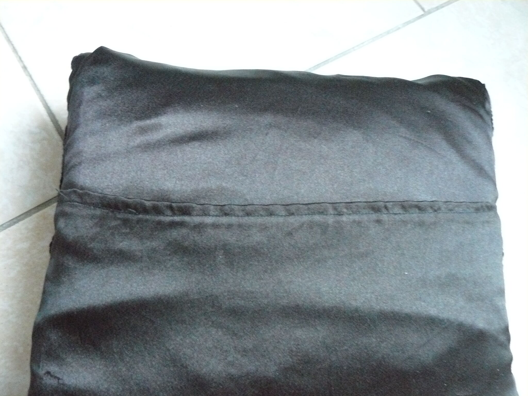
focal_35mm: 36
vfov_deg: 39.7
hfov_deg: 51.4
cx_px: 264
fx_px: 549
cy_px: 198
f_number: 2.8
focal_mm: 6
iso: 800
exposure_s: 1/10
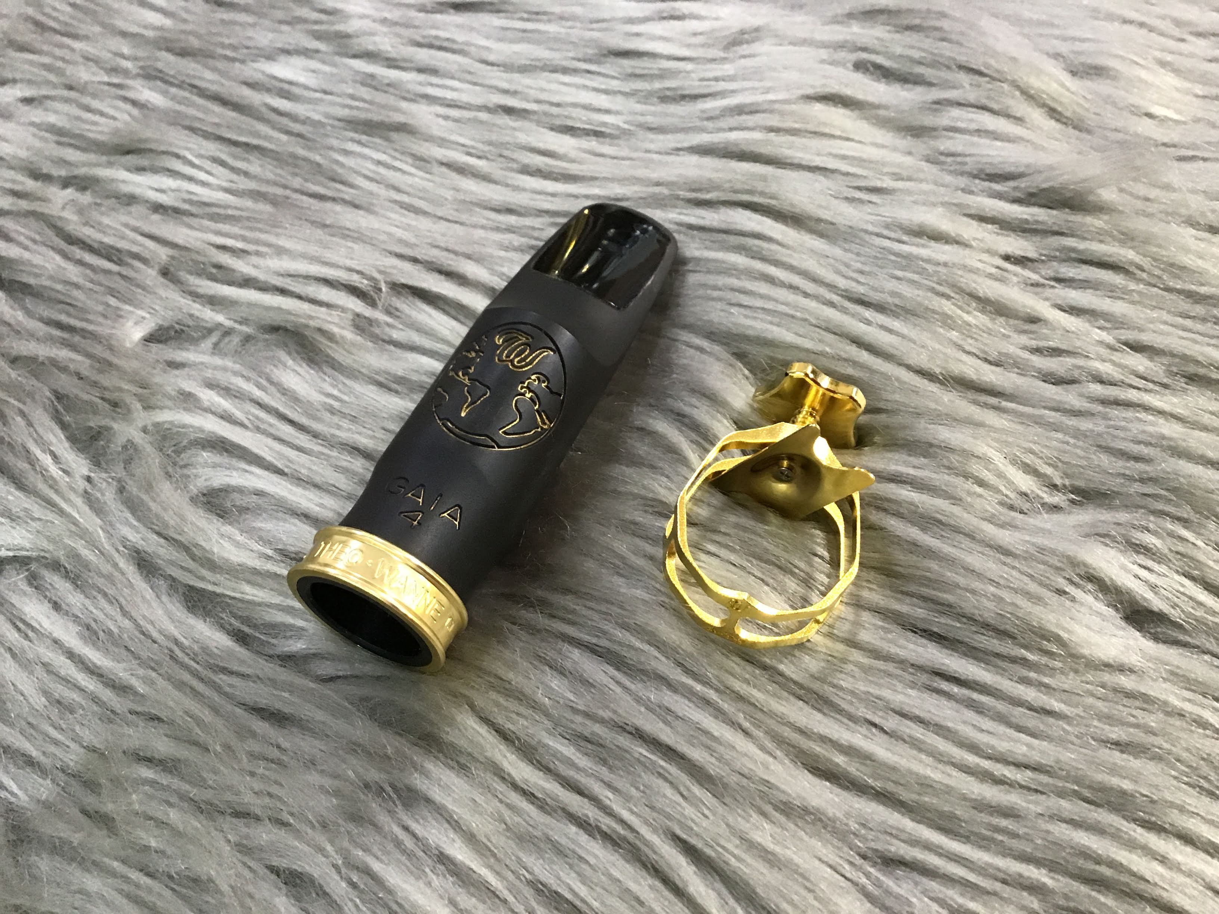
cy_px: 457
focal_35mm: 31
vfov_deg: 45.4
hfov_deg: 58.4
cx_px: 610
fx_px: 1092
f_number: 2.4
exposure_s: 1/30
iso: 160
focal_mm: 3.3
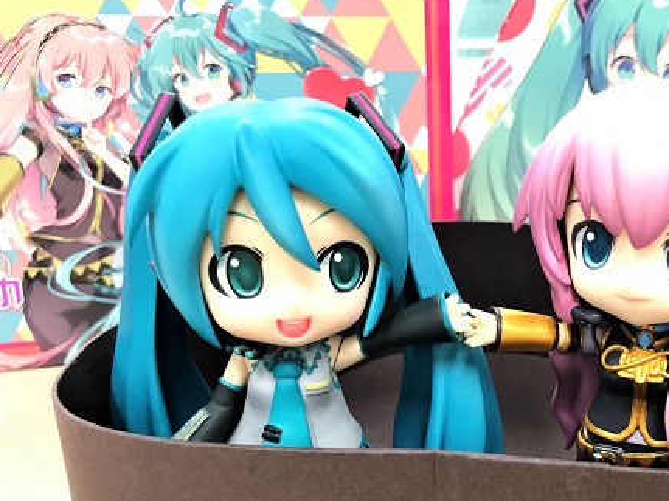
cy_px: 301
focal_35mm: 39
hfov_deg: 47.0
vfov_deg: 36.7
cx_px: 450
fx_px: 754
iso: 40
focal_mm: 3.99
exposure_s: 1/17
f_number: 1.8
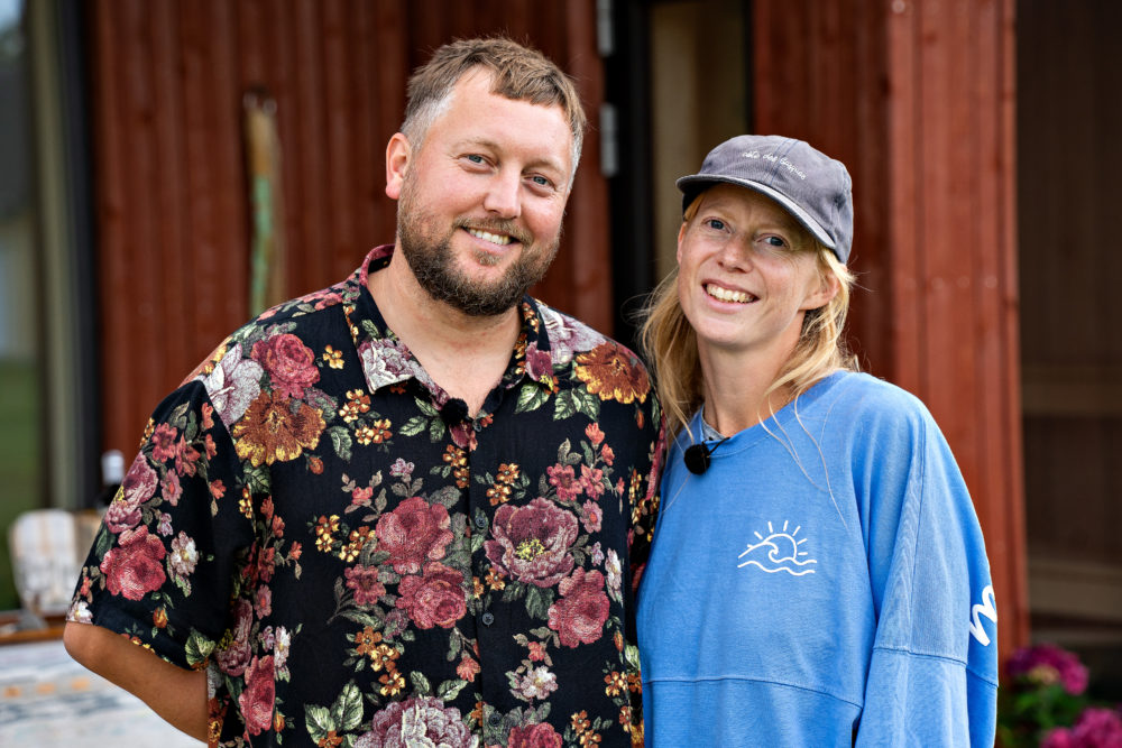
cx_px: 561
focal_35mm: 105
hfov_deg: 19.5
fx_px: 3273
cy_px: 374
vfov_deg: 13.0
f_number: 5
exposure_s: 1/250
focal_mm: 105
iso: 400
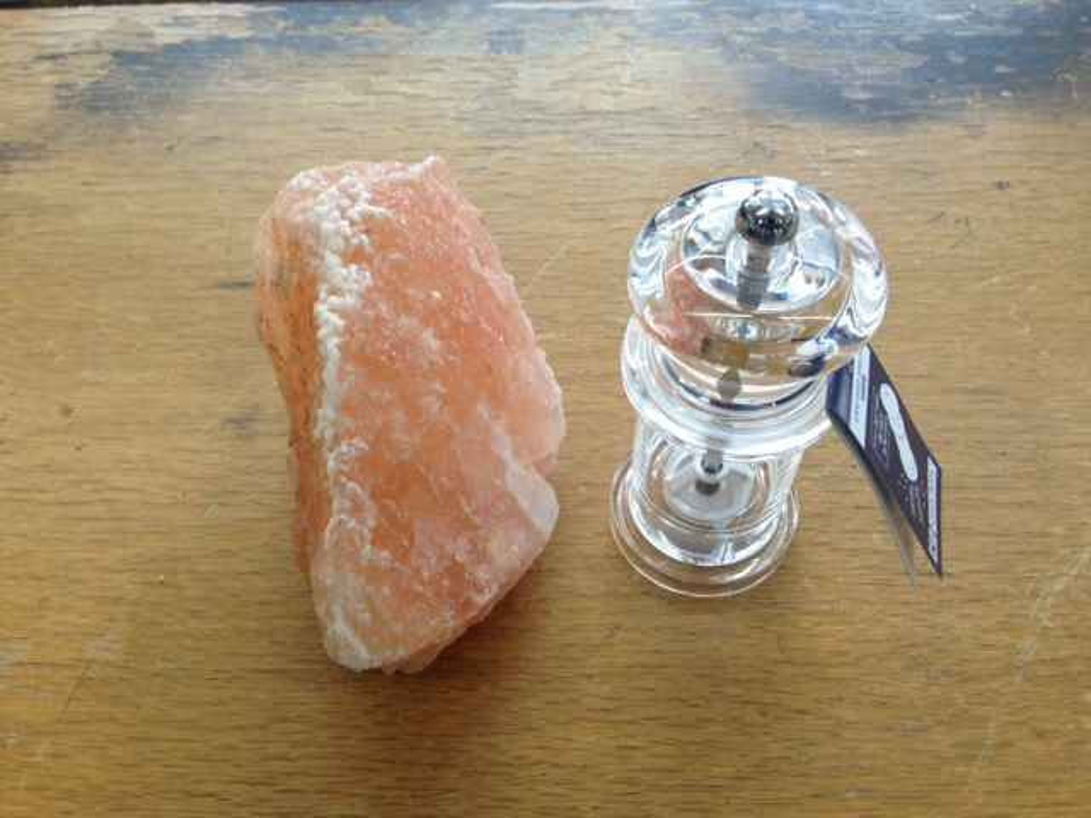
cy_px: 409
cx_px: 546
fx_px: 1040
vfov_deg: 42.9
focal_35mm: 33
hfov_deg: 55.4
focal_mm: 4.13
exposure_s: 1/60
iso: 50
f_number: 2.4
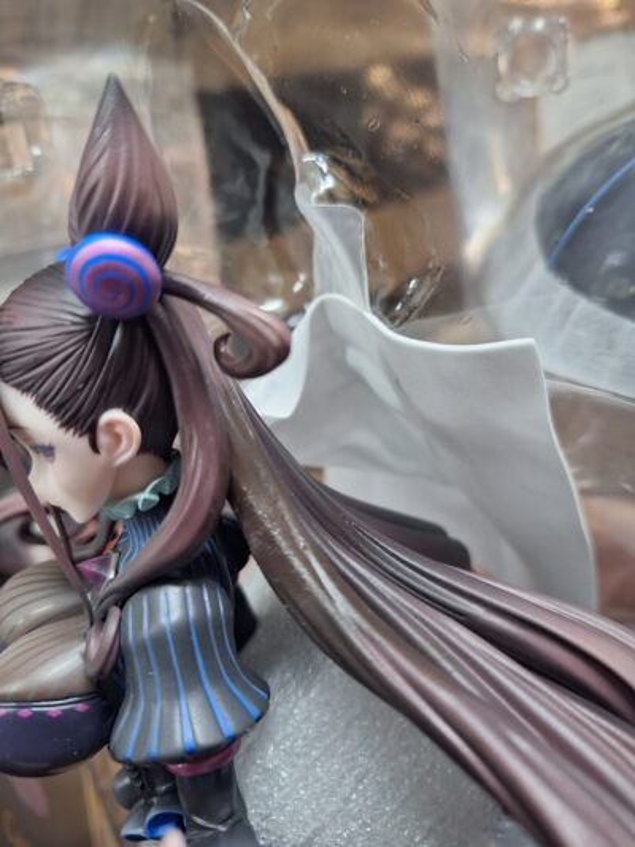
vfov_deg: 73.9
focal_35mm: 23
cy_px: 424
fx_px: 562
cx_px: 318
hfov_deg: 58.9
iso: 320
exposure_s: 1/25
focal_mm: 5.54
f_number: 1.8
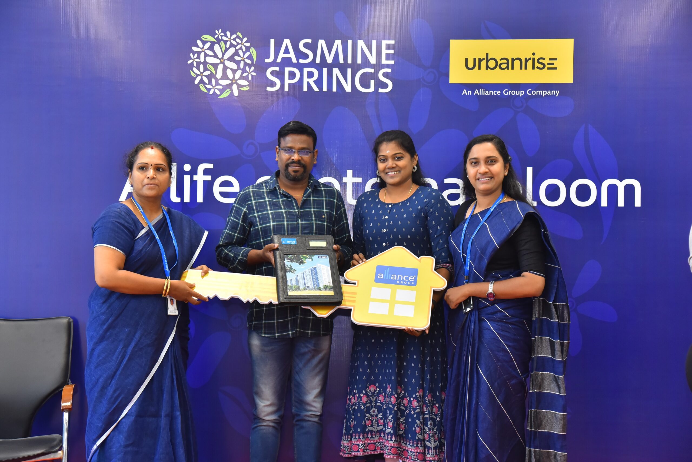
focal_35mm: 58
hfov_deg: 34.5
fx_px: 1115
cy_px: 231
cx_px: 346
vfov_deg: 23.4
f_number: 5.6
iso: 1600
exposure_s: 1/160
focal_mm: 58
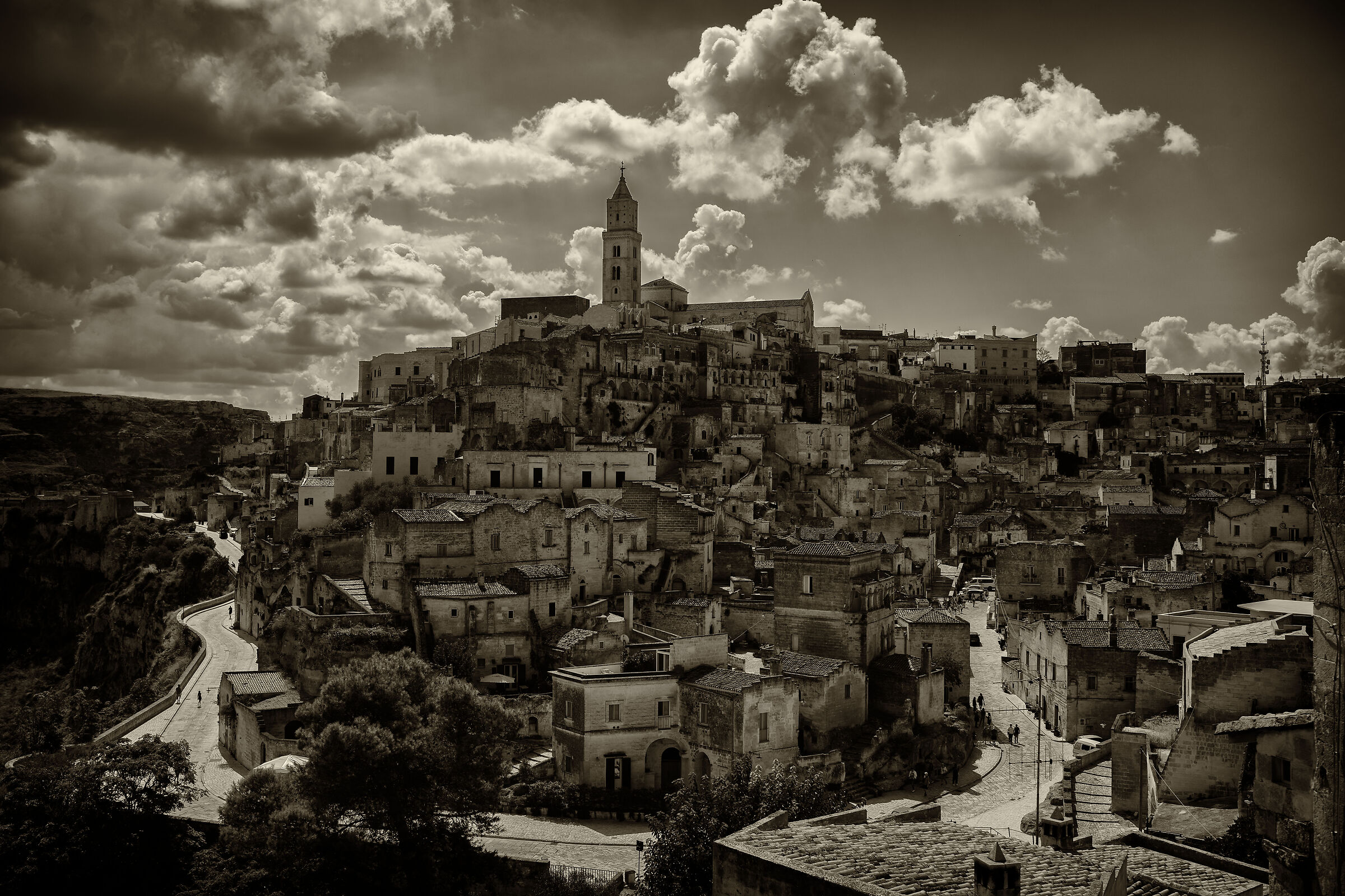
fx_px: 1345
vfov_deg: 36.9
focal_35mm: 36
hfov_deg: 53.1
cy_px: 448
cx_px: 672
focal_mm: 36
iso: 100
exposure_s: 1/400
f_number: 8
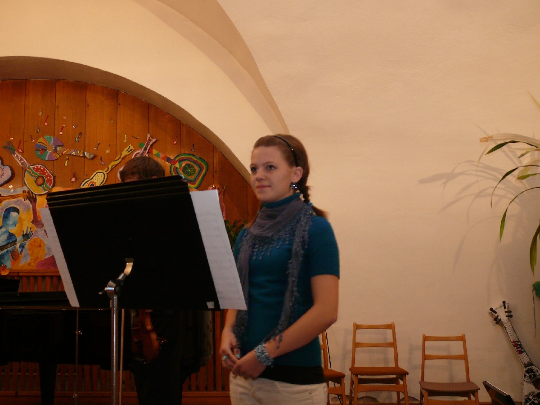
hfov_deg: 45.8
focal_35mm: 41
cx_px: 270
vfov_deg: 35.1
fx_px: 640
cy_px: 202
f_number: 2.8
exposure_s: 1/30
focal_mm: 8.3
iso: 200
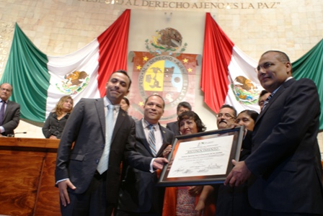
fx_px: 270
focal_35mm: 30
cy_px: 108
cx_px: 162
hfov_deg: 61.9
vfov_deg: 43.7
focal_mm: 20
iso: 200
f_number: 5.6
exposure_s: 1/8
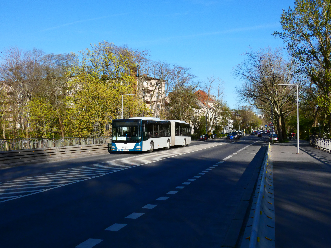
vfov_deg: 37.7
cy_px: 124
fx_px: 363
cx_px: 166
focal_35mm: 38
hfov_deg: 49.0
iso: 200
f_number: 5.6
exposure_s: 1/800
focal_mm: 6.8
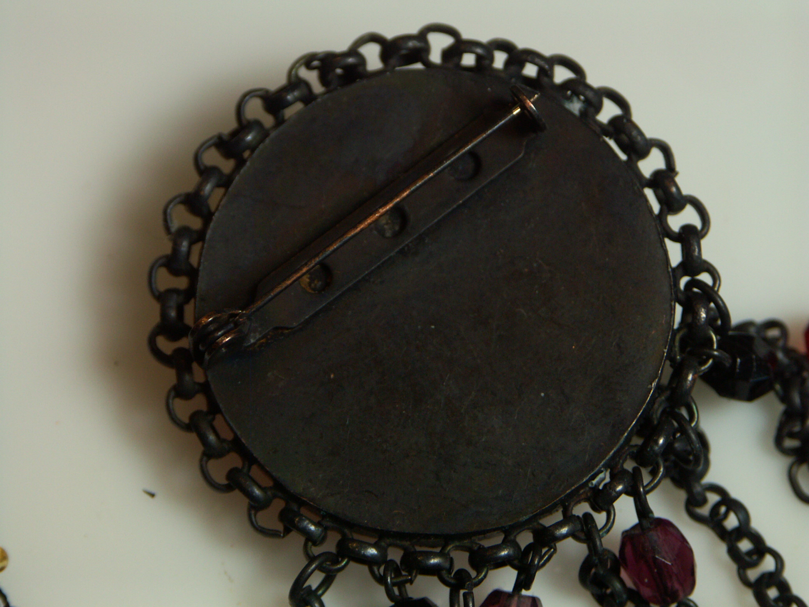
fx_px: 4651
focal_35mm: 199
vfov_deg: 7.5
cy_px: 304
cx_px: 404
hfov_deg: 9.9
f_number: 4.5
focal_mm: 50.8
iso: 100
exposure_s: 1/80
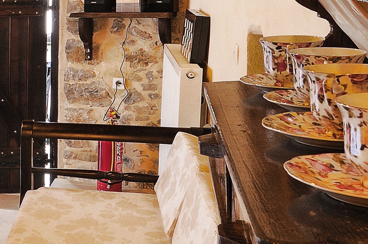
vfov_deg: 19.3
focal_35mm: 66
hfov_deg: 25.9
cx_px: -118
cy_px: -52
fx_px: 674
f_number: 11
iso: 200
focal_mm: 12
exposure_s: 2
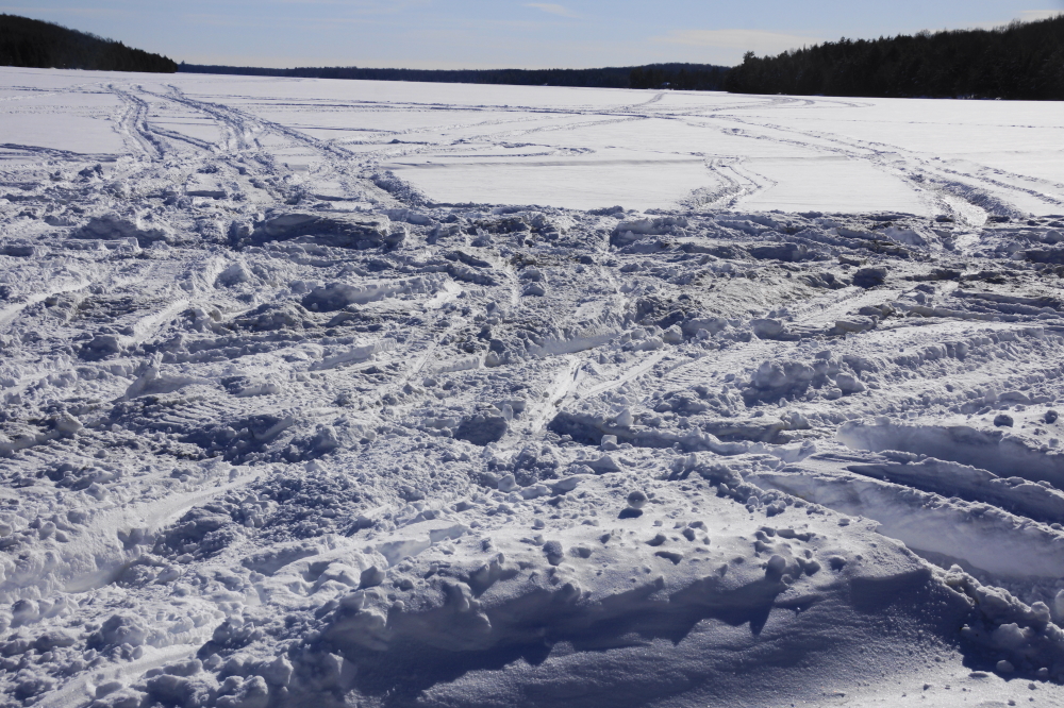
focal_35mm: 52
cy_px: 354
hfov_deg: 37.9
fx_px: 1551
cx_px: 532
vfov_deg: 25.7
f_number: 13
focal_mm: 35
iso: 100
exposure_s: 1/250
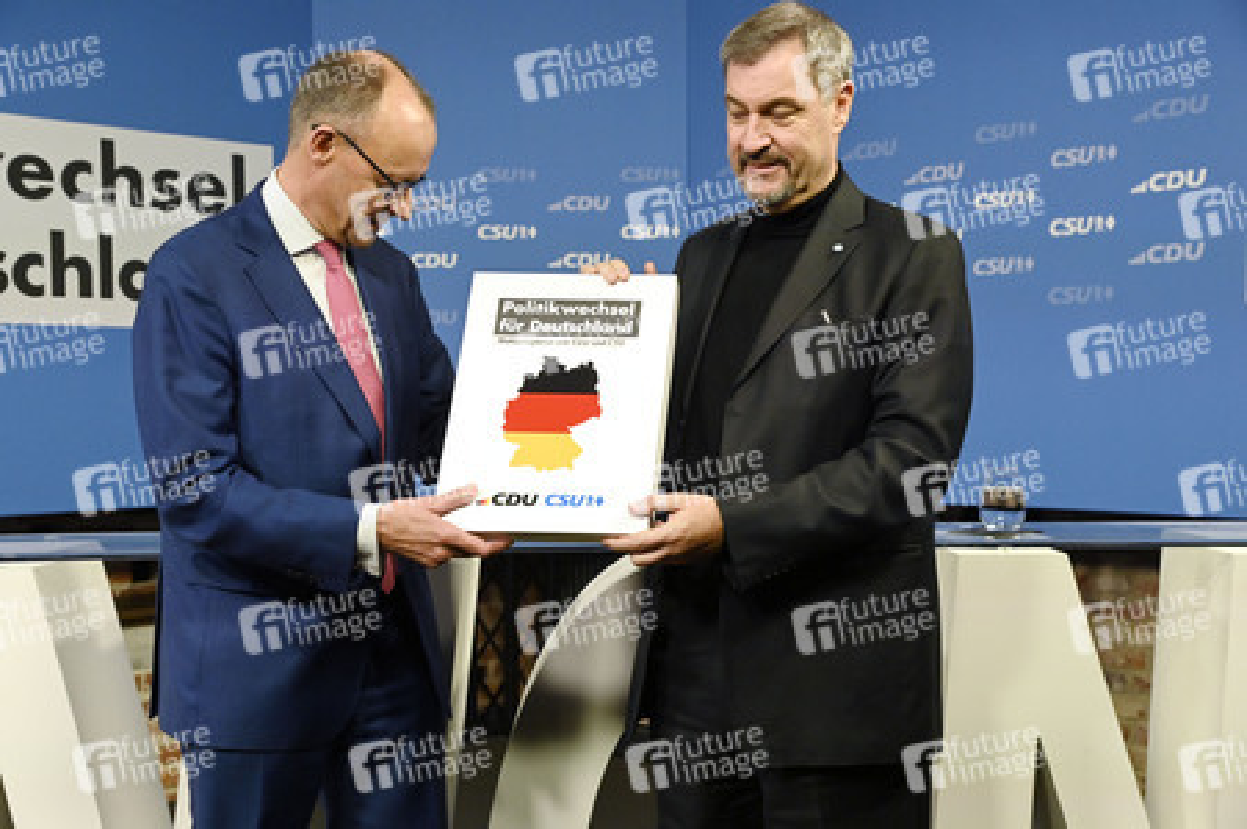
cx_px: 624
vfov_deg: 26.0
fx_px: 1800
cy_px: 414
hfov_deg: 38.2
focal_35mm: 52
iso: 6400
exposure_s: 1/320
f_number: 6.3
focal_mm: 52
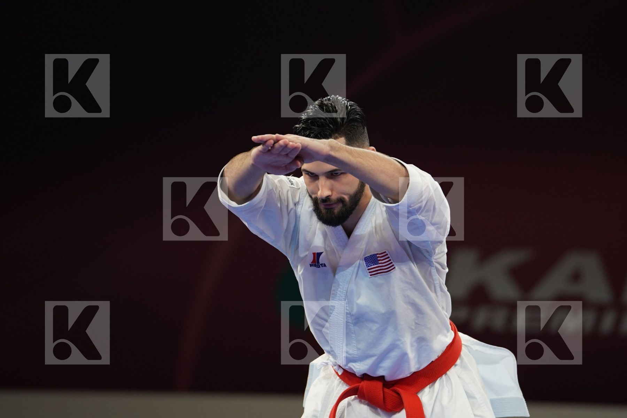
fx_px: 5225
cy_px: 209
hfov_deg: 6.9
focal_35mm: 300
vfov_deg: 4.6
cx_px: 314
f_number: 2.8
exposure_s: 1/500
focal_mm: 200
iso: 1000
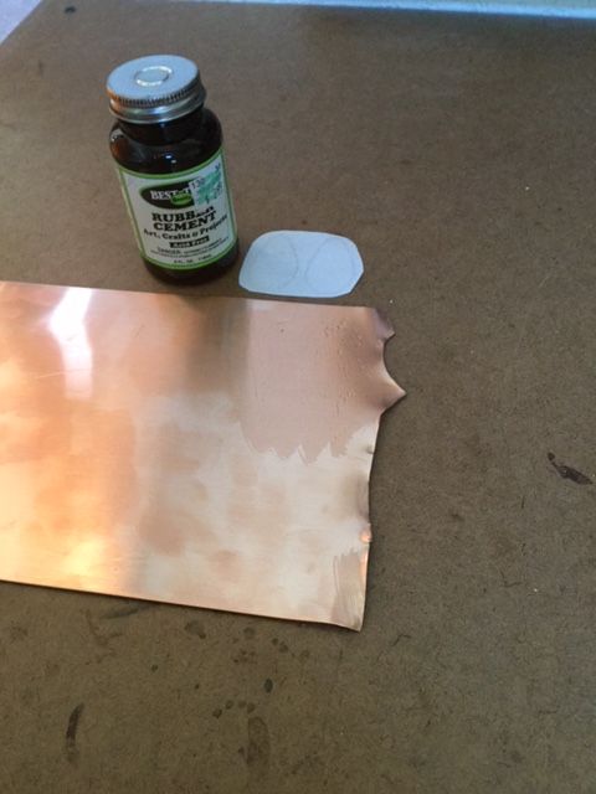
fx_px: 712
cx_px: 298
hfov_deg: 45.4
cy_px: 397
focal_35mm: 31
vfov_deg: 58.4
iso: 200
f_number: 2.4
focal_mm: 3.3
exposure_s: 1/30
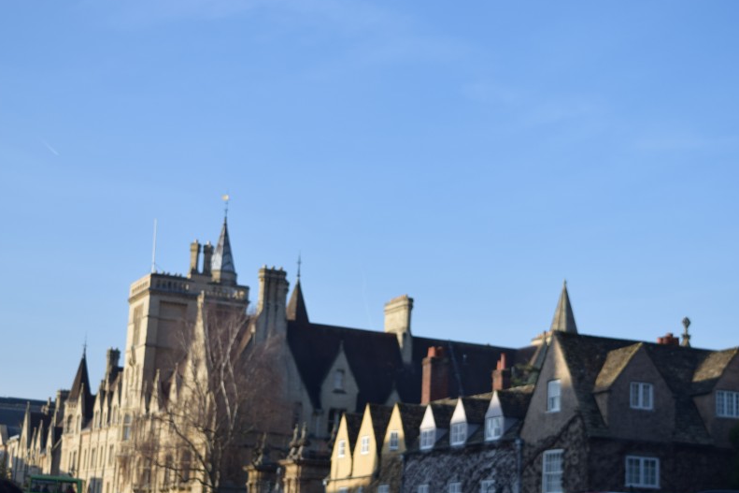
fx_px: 1354
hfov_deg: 30.5
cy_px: 253
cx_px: 376
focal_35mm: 66
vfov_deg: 20.6
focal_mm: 34
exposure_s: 1/1000
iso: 200
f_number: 4.5
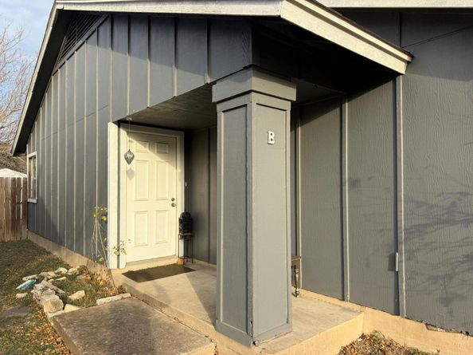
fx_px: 328
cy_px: 178
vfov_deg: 56.8
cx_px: 236
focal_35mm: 24
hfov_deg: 71.6
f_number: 1.78
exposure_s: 1/1522
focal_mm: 6.76
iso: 80
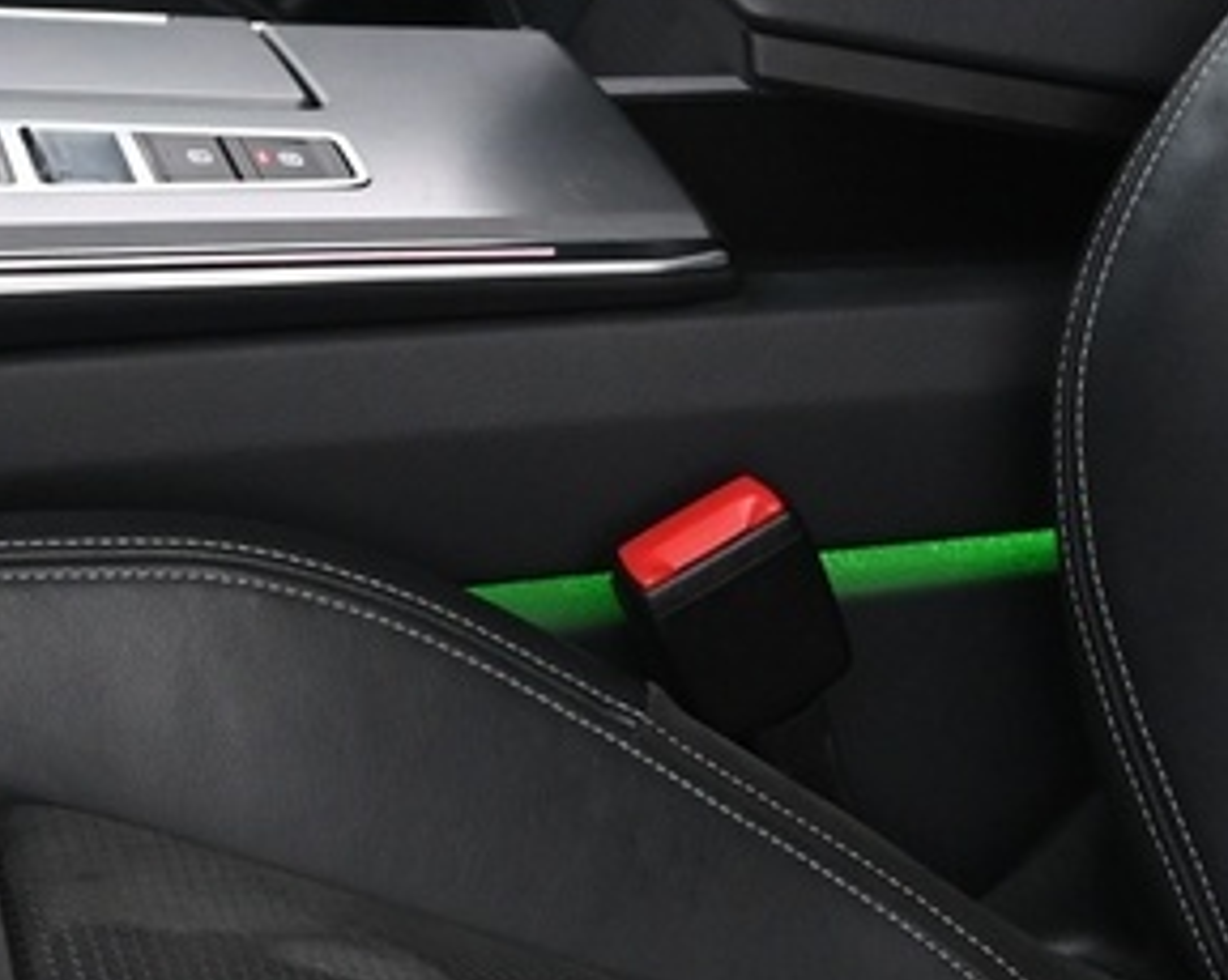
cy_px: 396
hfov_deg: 15.2
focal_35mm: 127
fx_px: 4613
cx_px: 610
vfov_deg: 12.1
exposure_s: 1/15
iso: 2000
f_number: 4
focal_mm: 24
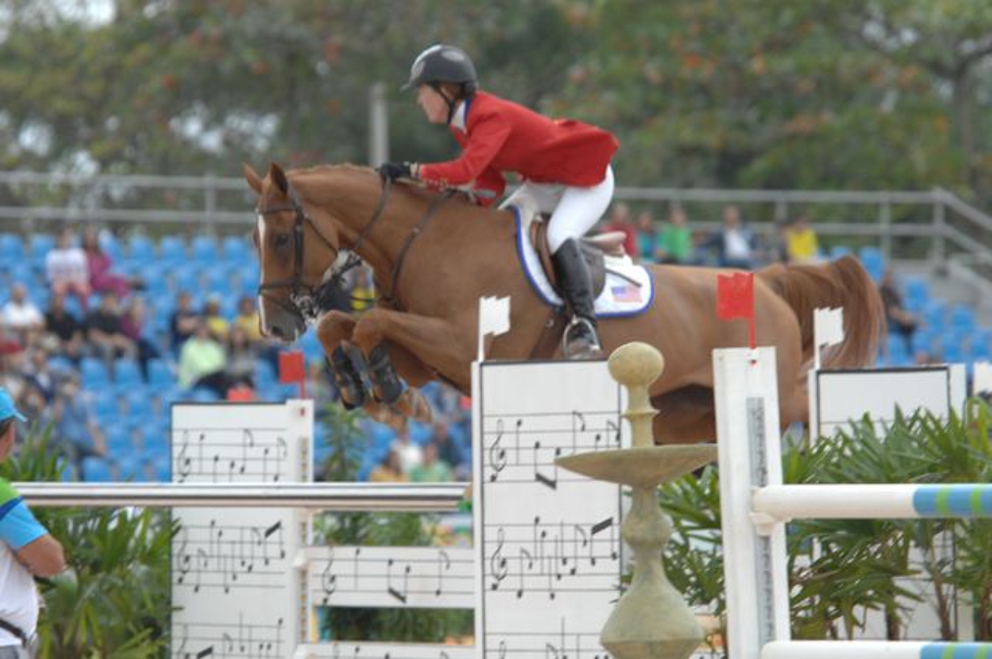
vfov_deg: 3.5
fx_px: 10733
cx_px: 496
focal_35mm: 390
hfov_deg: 5.3
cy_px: 330
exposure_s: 1/500
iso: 400
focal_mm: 260
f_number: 5.3
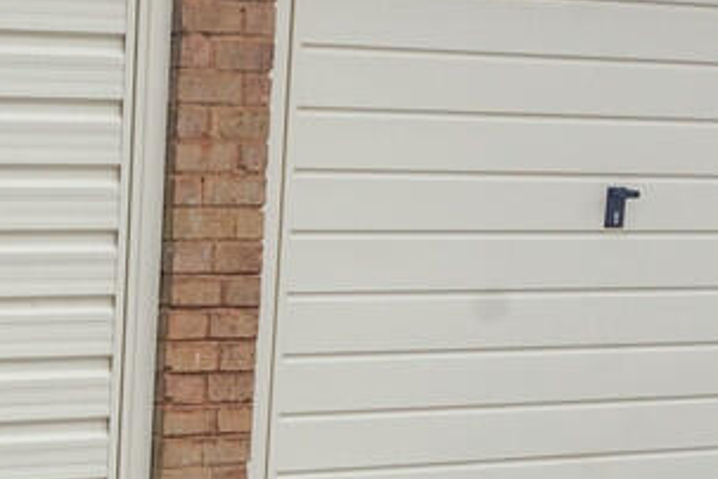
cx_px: -83
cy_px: 422
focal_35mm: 81
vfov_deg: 16.7
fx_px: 1615
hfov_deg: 23.4
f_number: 11
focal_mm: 16
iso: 400
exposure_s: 1/200
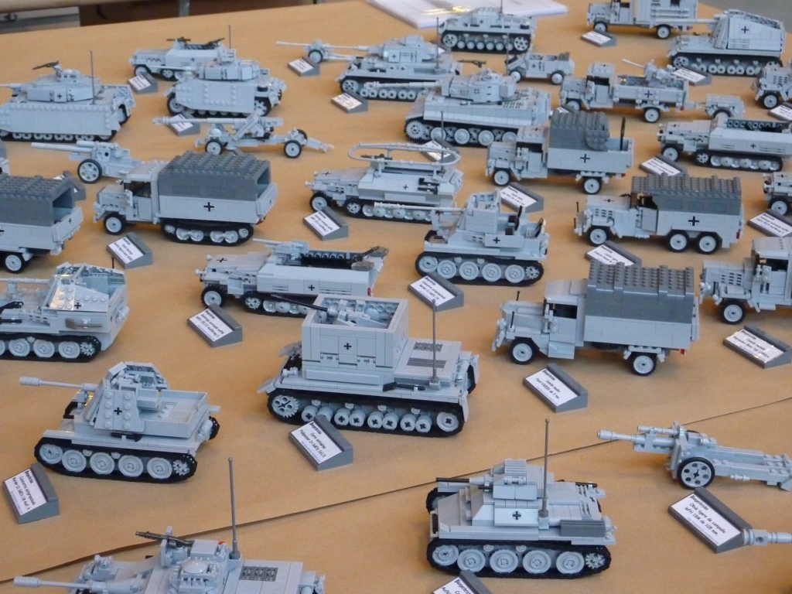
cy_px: 297
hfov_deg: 30.7
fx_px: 1441
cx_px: 396
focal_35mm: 63
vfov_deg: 23.3
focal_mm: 10.3
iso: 800
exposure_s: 1/40
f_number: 4
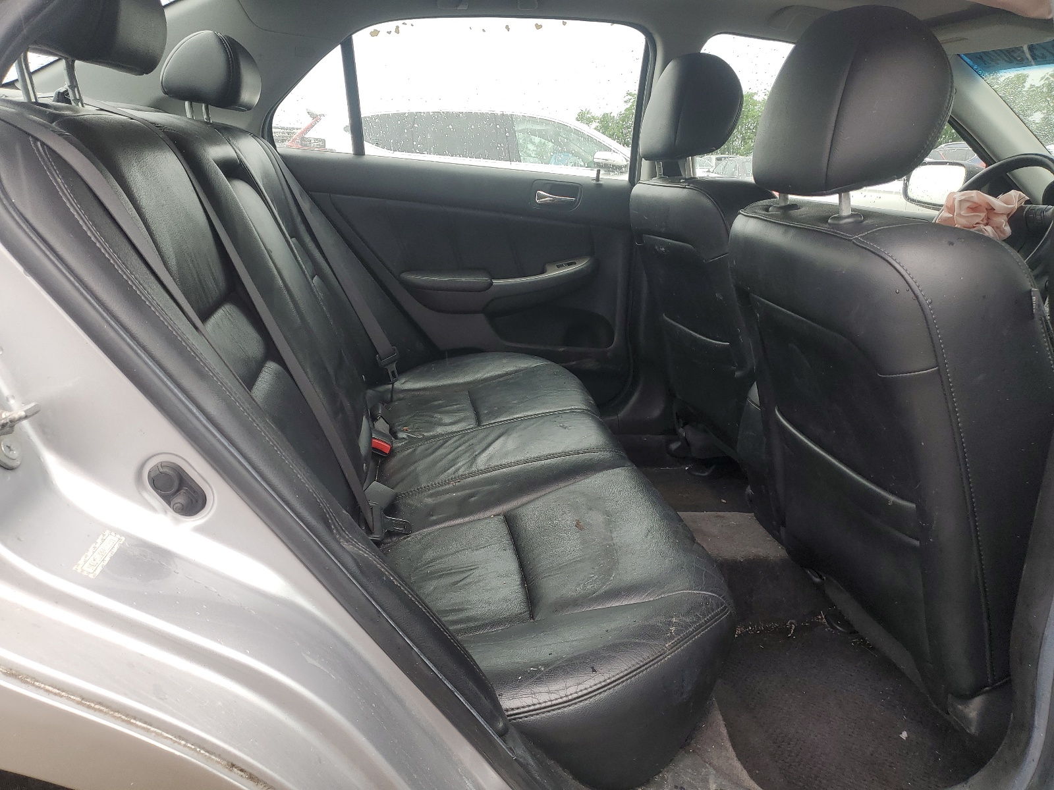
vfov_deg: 53.1
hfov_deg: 67.3
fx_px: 792
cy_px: 395
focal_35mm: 26
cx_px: 527
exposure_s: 1/175
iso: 50
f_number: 1.5
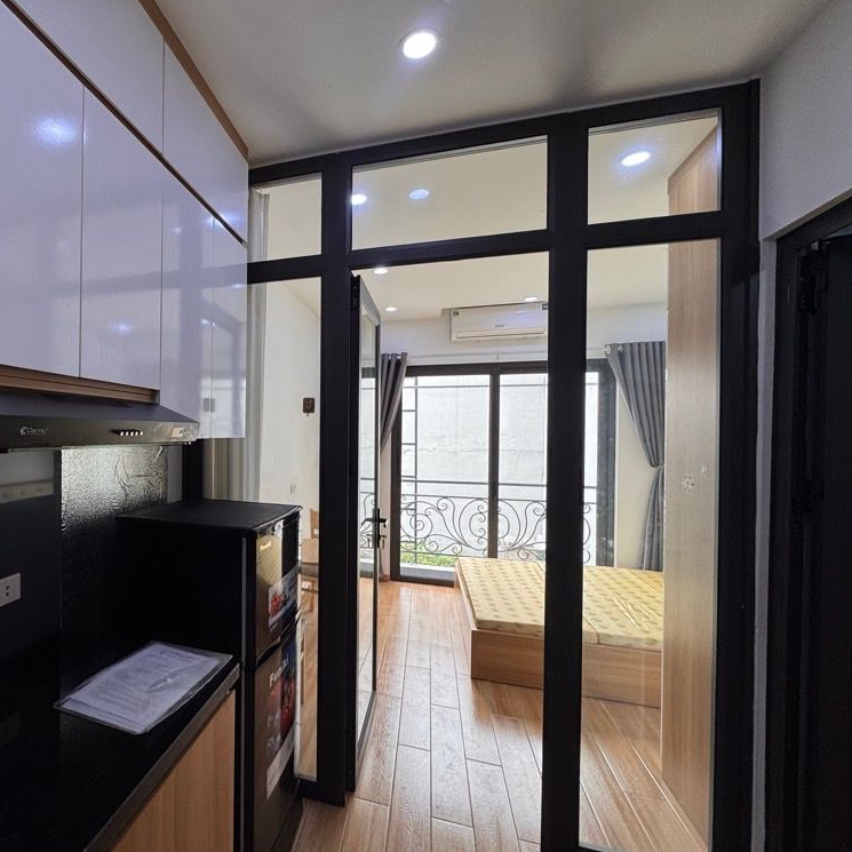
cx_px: 271
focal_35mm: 17
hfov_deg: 80.6
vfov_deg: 84.0
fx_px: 473
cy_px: 437
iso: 64
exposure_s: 1/99
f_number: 2.2
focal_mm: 2.22
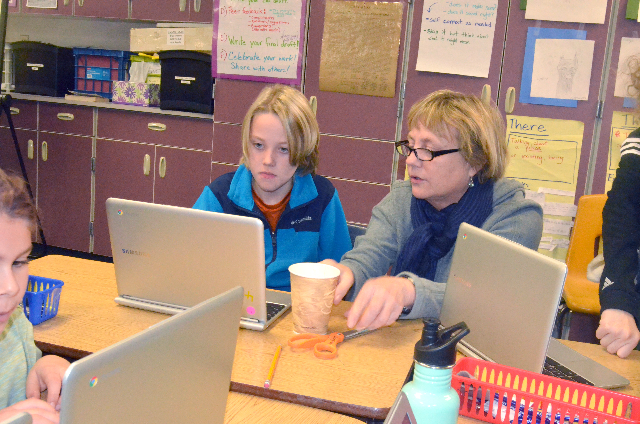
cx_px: 320
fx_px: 692
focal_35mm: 39
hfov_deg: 49.6
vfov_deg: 34.1
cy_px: 212
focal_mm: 26
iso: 6400
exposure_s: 1/60
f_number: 8
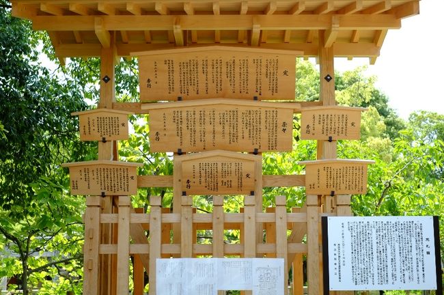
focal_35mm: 53
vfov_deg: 25.5
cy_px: 148
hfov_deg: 37.6
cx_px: 222
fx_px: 653
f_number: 4
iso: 200
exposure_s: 1/350
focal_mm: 35
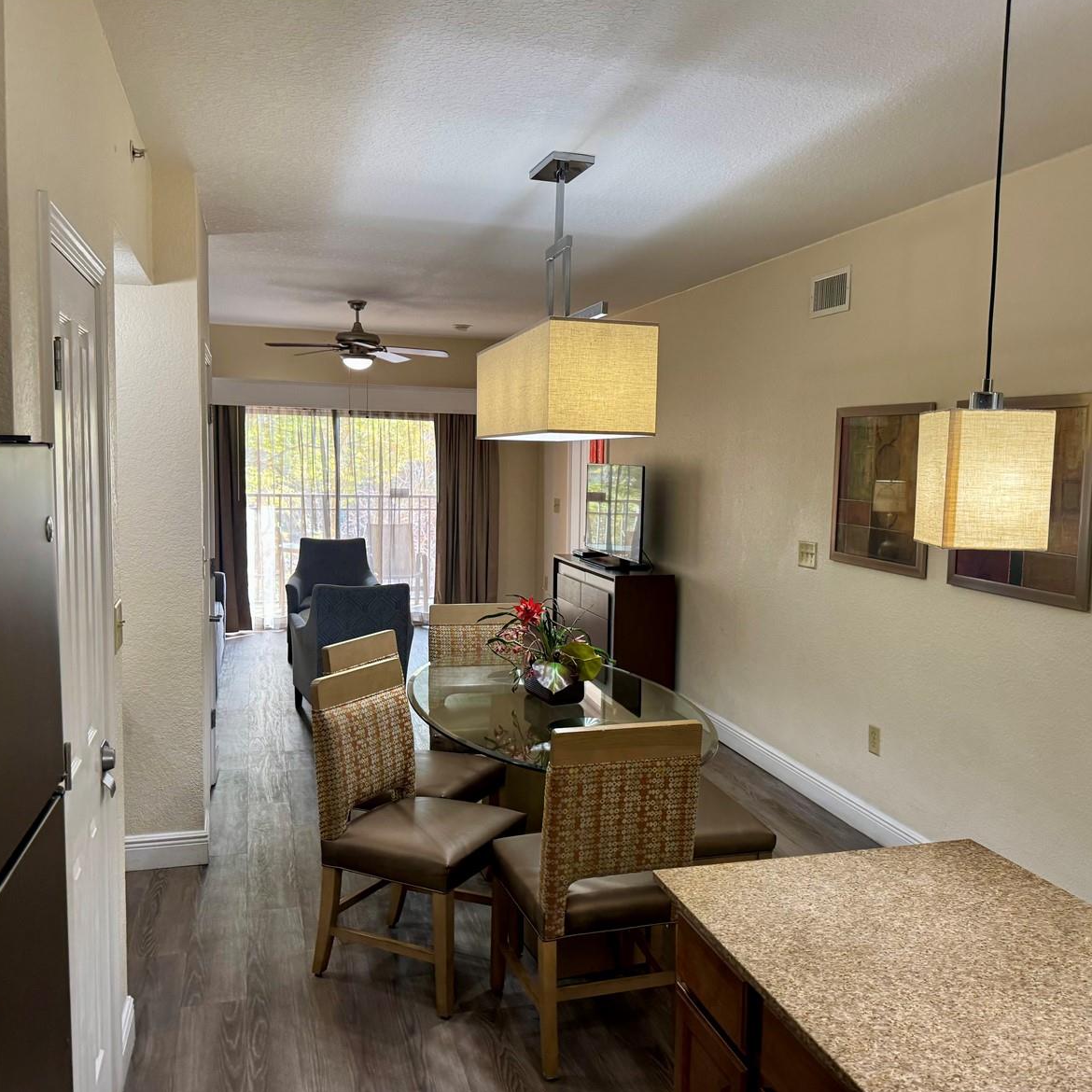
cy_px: 552
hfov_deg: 55.6
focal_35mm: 29
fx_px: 1035
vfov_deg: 55.6
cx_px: 585
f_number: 1.78
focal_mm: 6.76
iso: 200
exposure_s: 1/120
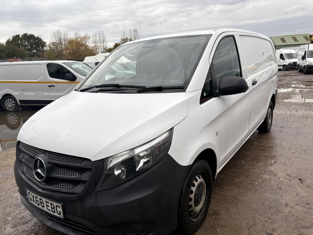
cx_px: 156
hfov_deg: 67.3
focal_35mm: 26
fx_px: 235
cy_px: 118
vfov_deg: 53.1
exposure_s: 1/395
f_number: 1.6
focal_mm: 5.96
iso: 50
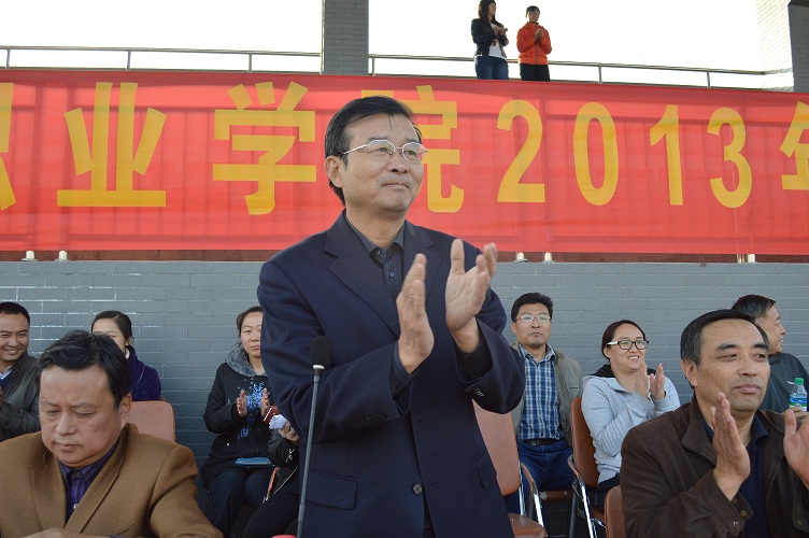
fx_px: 741
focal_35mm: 33
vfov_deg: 39.9
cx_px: 404
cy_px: 269
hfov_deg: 57.3
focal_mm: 22
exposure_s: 1/400
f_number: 5
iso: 400
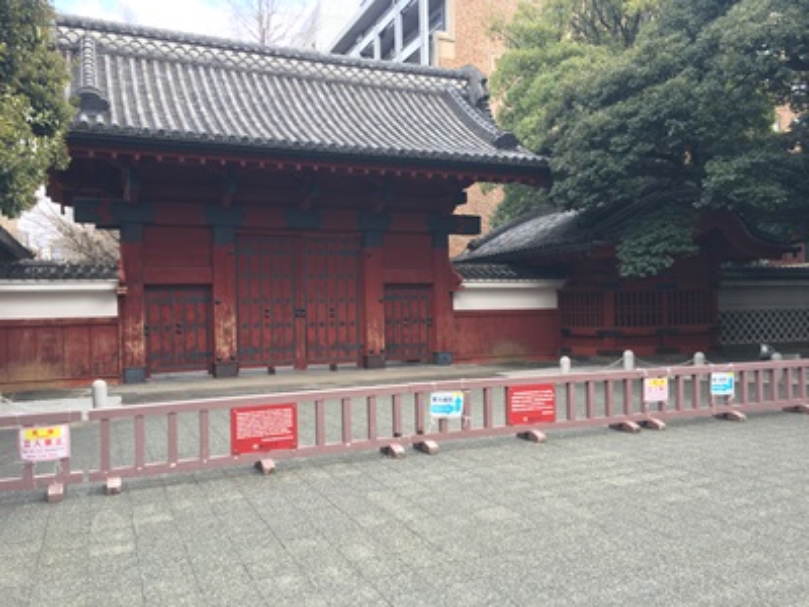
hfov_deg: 61.7
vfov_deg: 48.2
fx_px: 678
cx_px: 404
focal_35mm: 29
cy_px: 304
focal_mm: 4.15
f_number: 2.2
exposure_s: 1/123
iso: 25
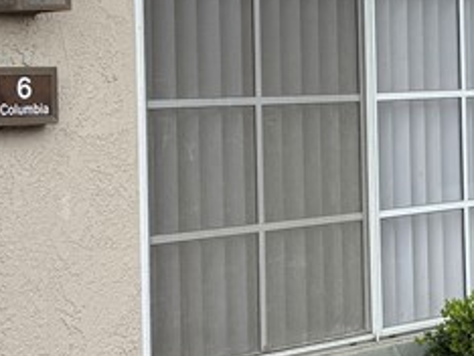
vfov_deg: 14.1
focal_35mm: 105
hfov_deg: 18.7
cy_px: 85
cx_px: 296
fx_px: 1439
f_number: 1.78
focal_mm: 6.76
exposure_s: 1/1818
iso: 80
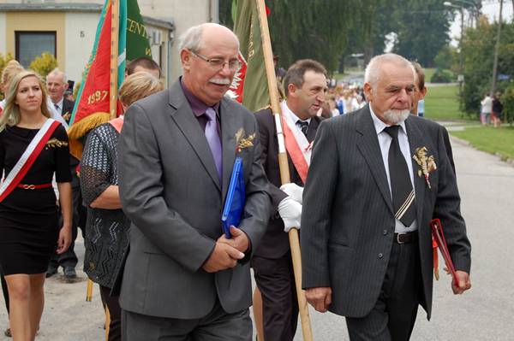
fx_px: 1177
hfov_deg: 24.6
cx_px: 257
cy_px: 170
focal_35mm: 82
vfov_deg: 16.5
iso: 200
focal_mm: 55
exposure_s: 1/125
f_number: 6.3
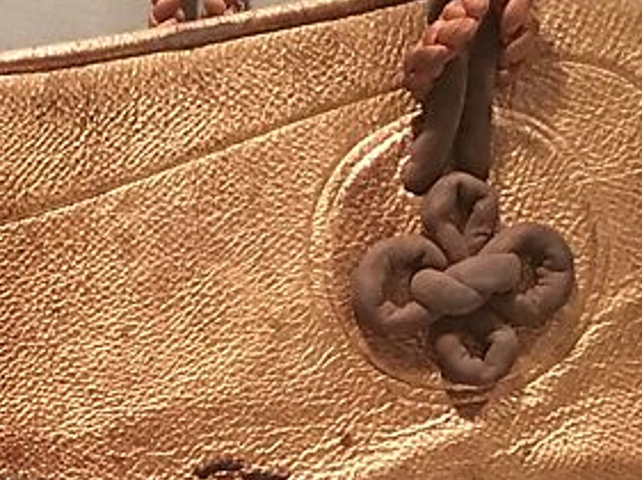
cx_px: -224
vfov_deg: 11.3
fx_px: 2297
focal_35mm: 124
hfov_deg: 15.1
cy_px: 786
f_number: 2.2
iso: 400
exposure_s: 1/15
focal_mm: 4.15
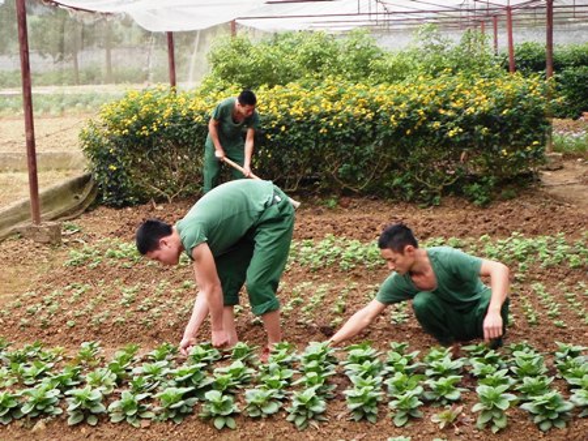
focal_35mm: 43
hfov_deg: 43.8
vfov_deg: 33.6
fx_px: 731
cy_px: 220
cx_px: 294
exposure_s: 1/90
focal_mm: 7.8
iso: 80
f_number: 3.2
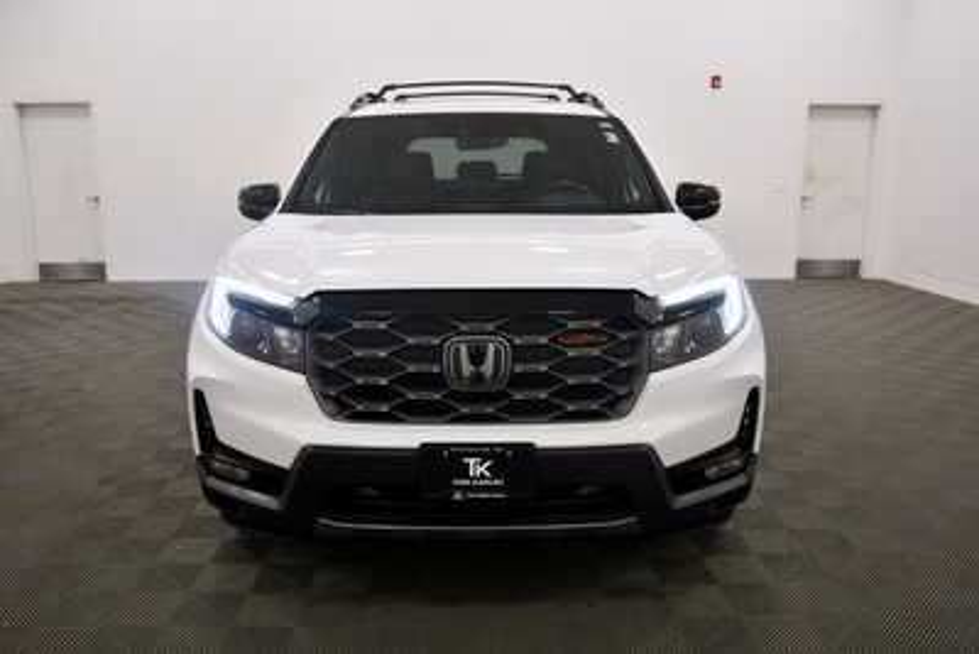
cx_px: 490
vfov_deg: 43.6
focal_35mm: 30
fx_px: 816
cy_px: 327
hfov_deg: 61.9
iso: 800
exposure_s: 1/200
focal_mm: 20
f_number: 5.6
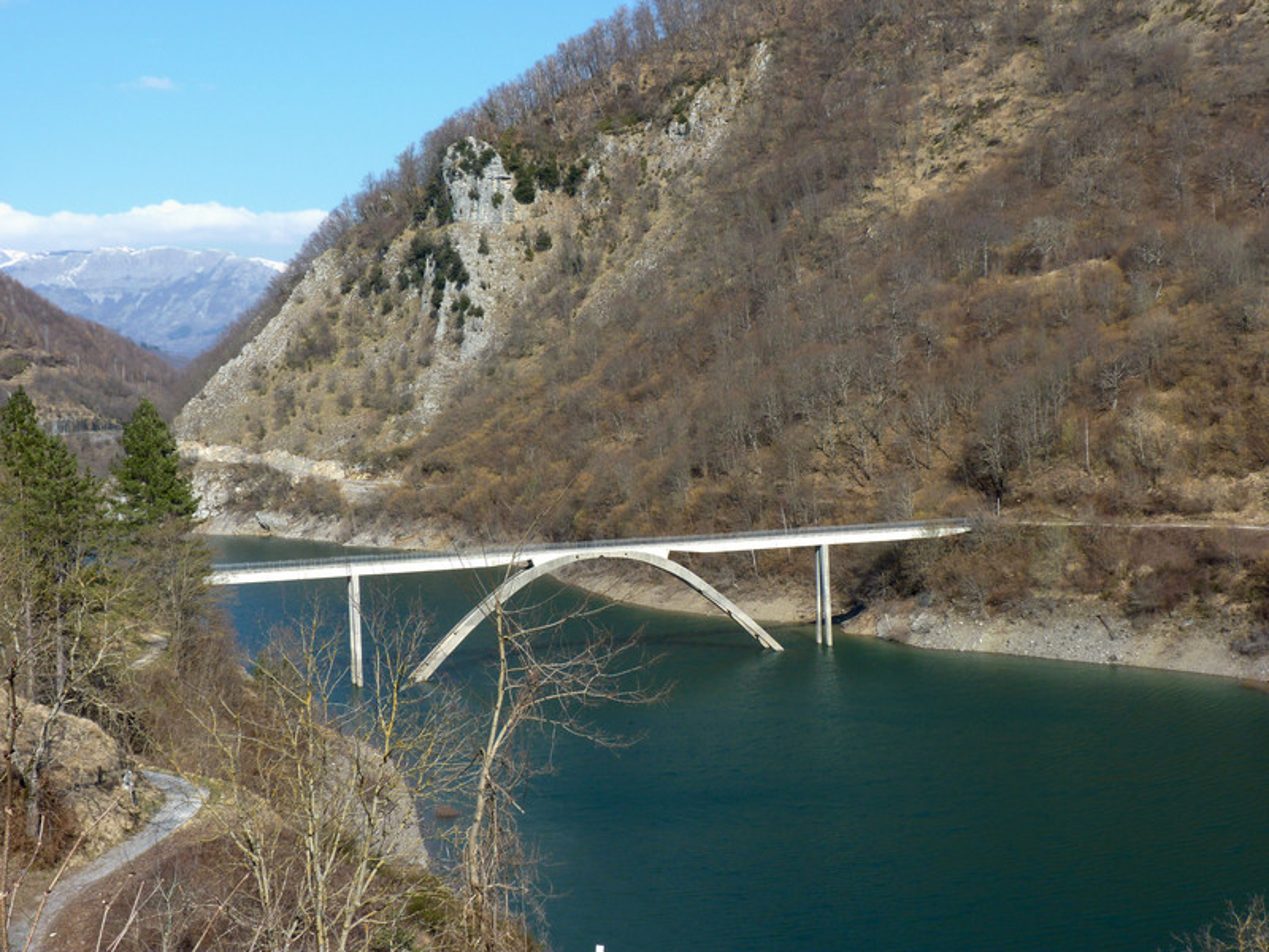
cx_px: 634
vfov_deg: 27.5
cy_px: 476
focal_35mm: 53
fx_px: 1943
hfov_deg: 36.2
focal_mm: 9.5
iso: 80
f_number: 5.6
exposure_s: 1/250
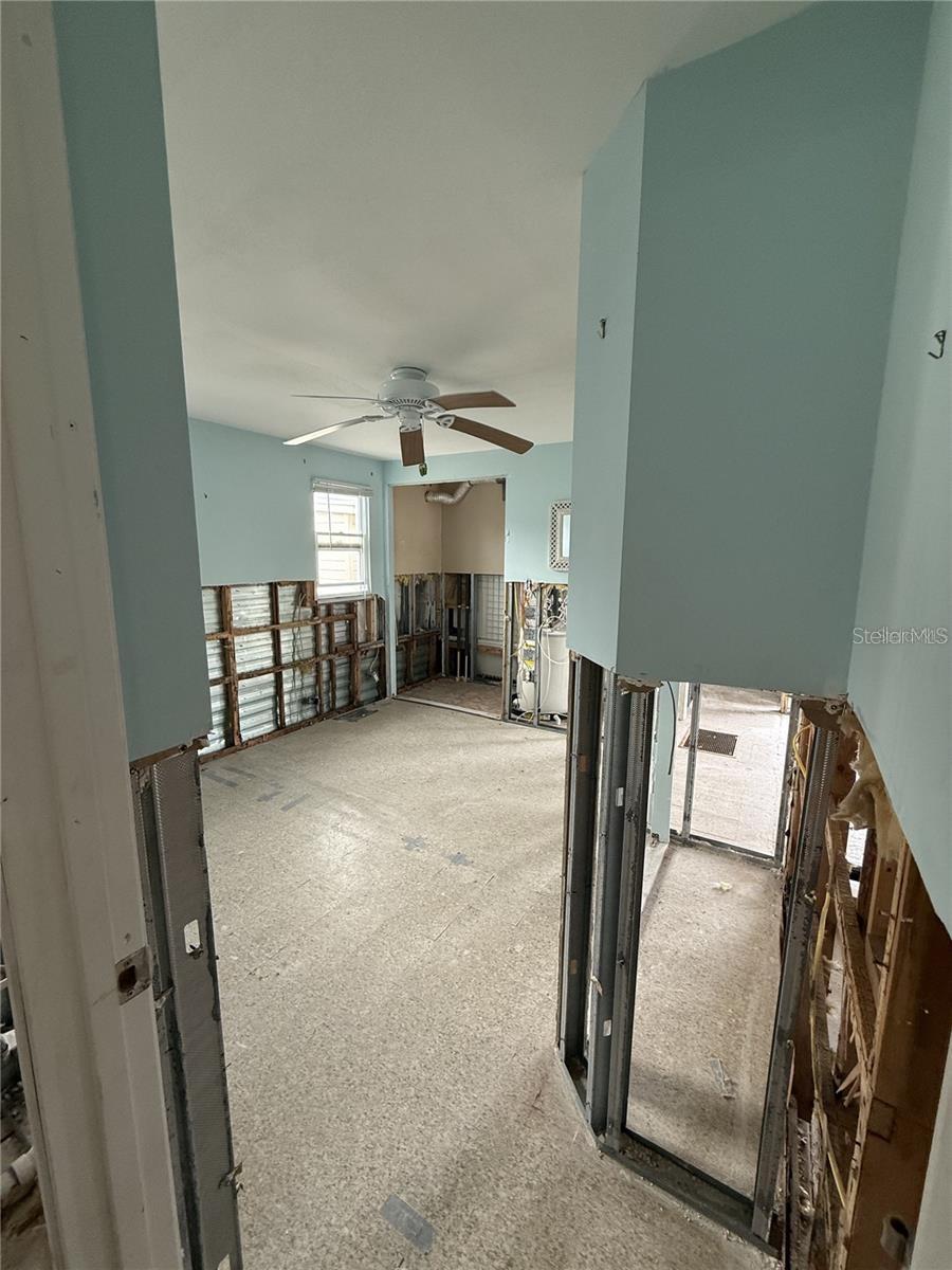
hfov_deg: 85.7
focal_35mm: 14
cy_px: 635
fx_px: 513
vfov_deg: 102.1
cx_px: 476
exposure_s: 1/99
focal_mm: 2.22
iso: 200
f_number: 2.2
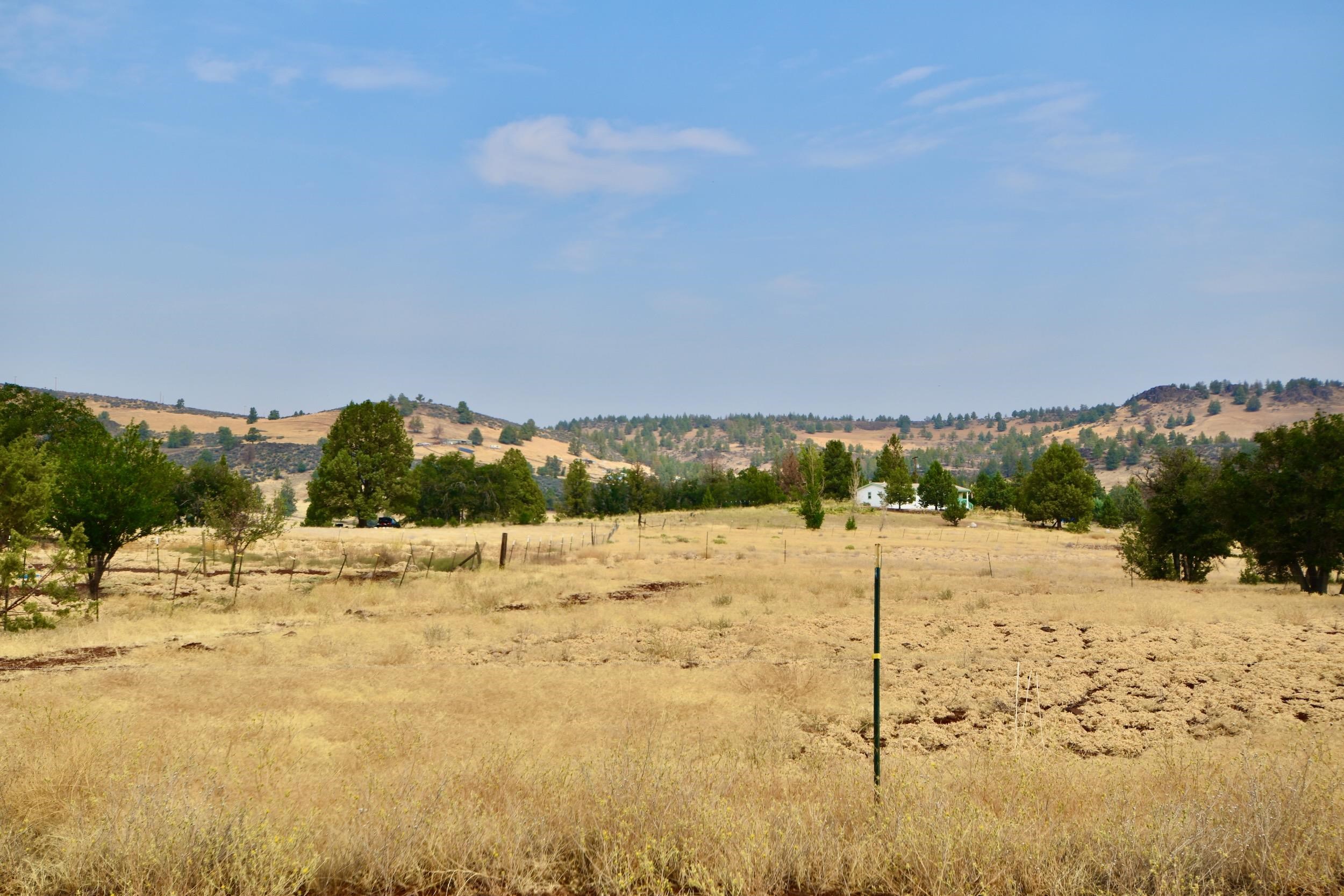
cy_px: 448
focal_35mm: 36
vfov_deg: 36.9
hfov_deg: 53.1
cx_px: 672
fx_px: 1344
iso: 100
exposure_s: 1/250
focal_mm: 24
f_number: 8
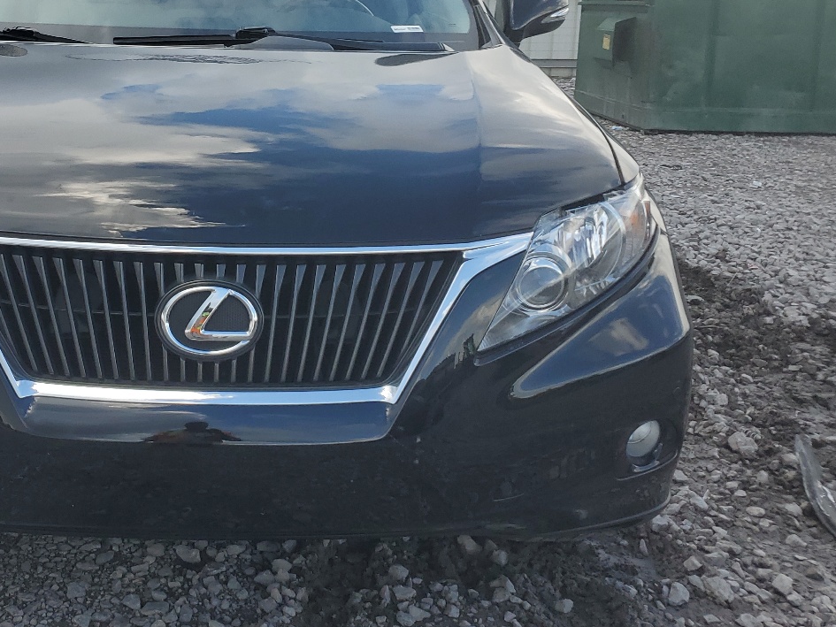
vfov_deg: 32.6
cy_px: 212
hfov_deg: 41.7
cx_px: 212
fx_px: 1063
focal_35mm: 44
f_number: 1.5
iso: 50
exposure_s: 1/1111
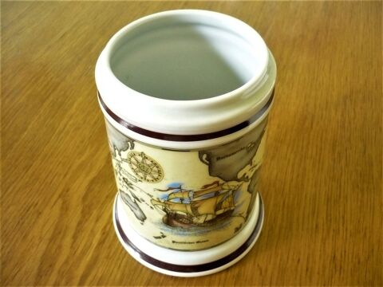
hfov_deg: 52.6
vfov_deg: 40.7
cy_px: 144
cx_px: 192
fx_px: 387
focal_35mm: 35
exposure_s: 1/25
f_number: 2.8
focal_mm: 5.8
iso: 400
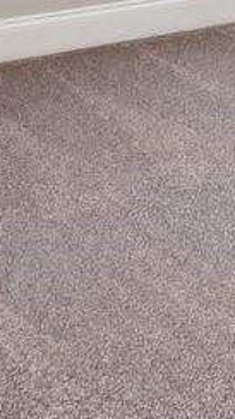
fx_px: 1364
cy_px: -339
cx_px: 429
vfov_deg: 15.1
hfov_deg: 9.4
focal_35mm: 123
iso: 200
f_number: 8
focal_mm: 14
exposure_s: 1/8
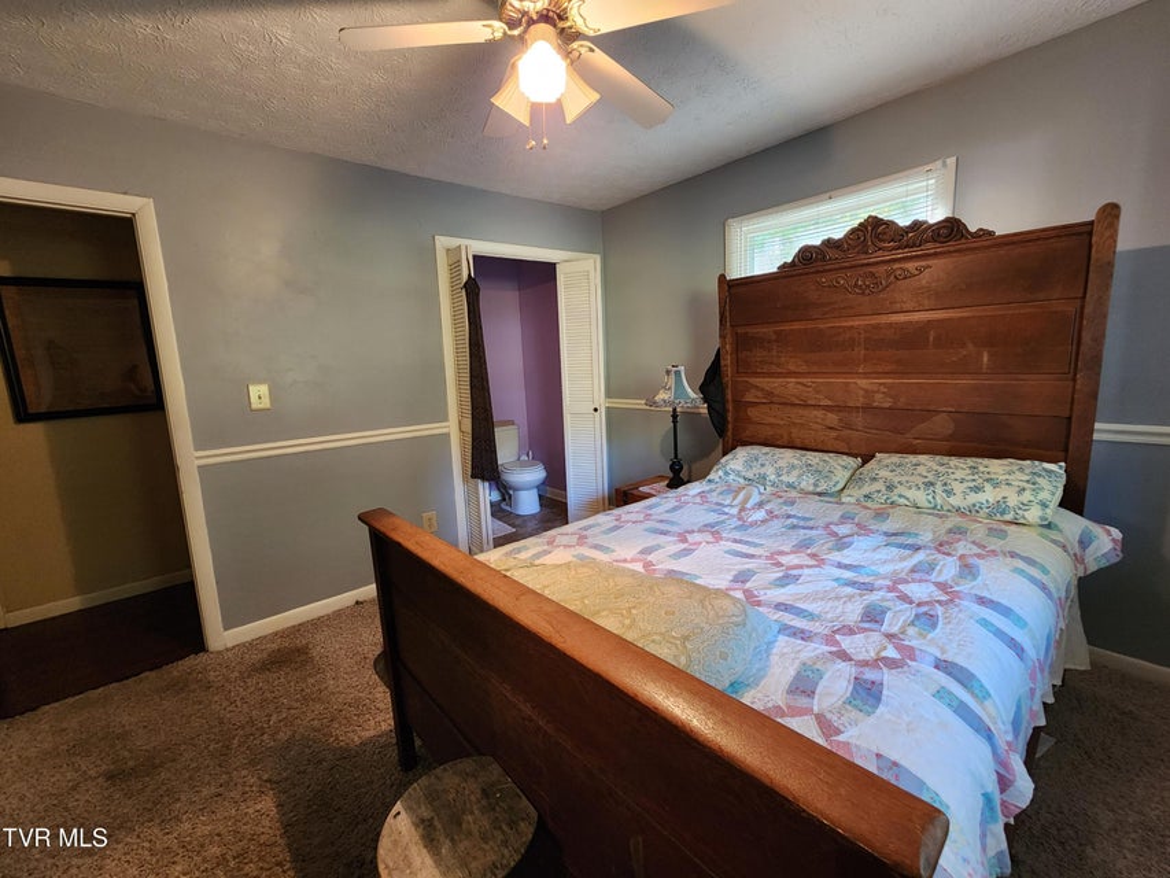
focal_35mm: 13
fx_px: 439
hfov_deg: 106.2
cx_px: 585
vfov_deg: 89.9
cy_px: 439
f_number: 2.2
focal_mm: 2.2
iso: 320
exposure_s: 1/30
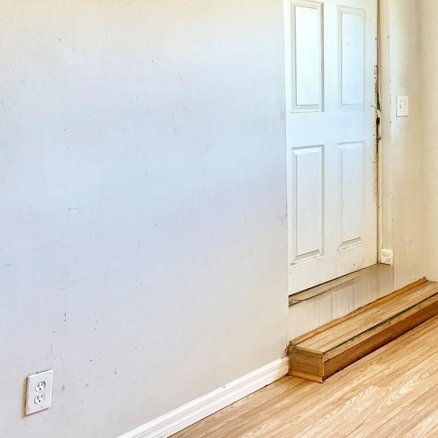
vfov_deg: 35.6
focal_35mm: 46
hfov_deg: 32.8
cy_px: 88
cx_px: 468
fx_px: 659
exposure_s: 1/180
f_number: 1.78
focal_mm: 6.76
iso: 200
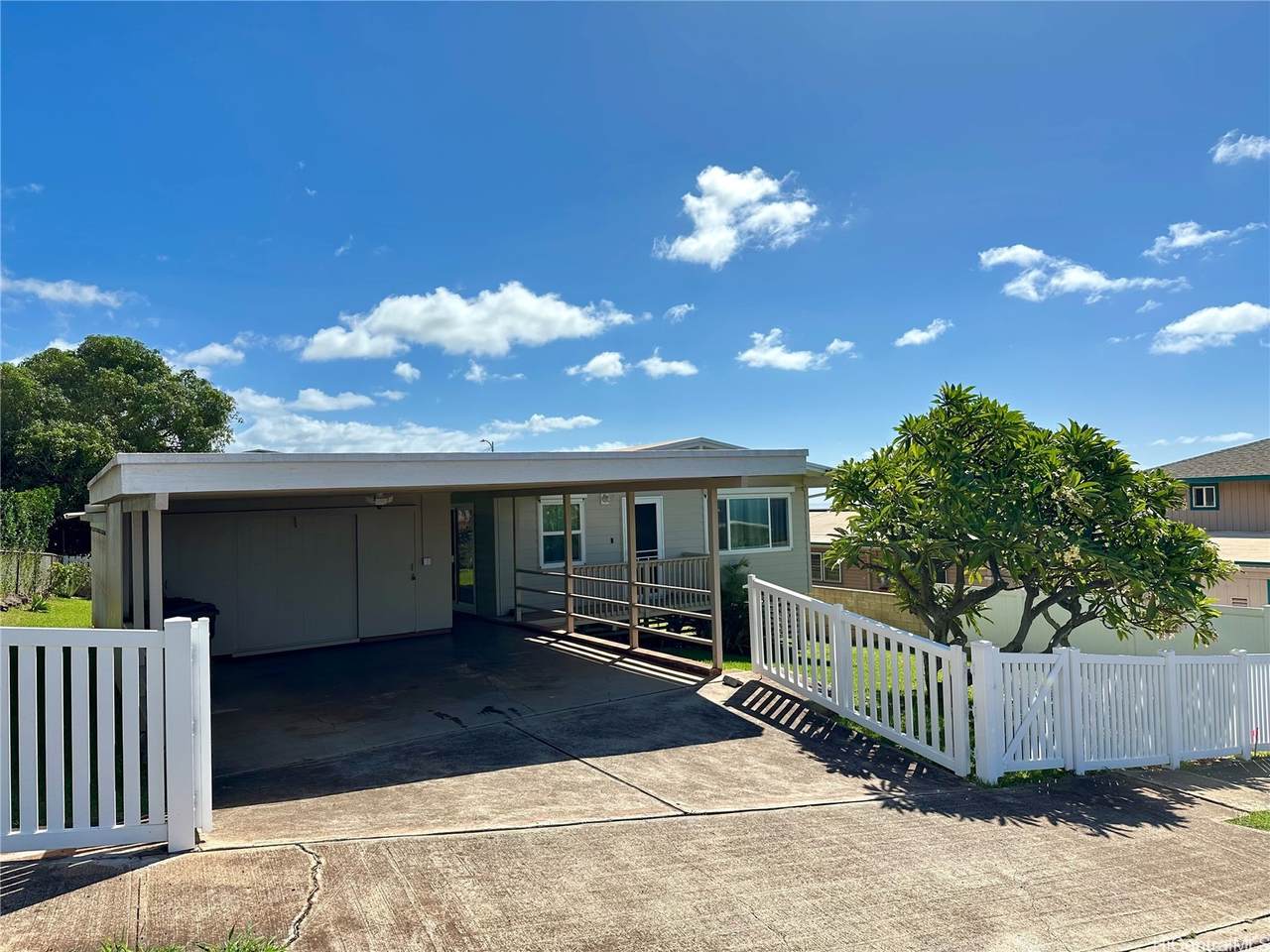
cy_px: 476
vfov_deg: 56.8
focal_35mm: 24
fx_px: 881
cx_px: 635
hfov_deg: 71.6
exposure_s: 1/3597
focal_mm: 6.86
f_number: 1.78
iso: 80
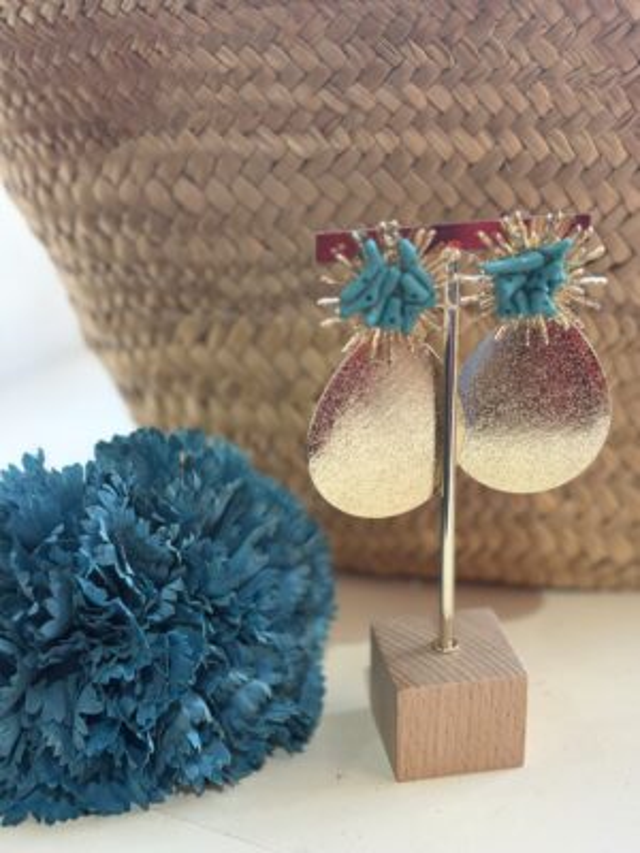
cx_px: 320
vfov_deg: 36.8
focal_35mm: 52
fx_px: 1282
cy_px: 426
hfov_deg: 28.0
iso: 64
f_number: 1.6
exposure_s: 1/50
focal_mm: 5.96
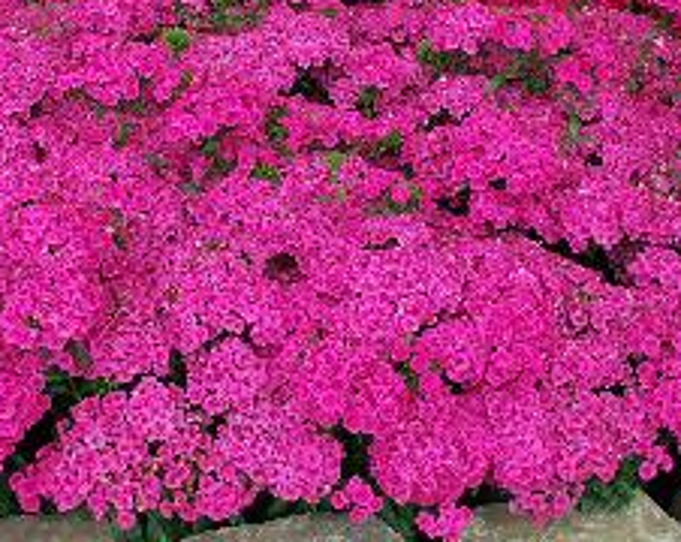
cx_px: 217
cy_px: 370
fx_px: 1107
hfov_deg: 33.8
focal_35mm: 55
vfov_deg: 27.3
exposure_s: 1/60
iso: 125
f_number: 8
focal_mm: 22
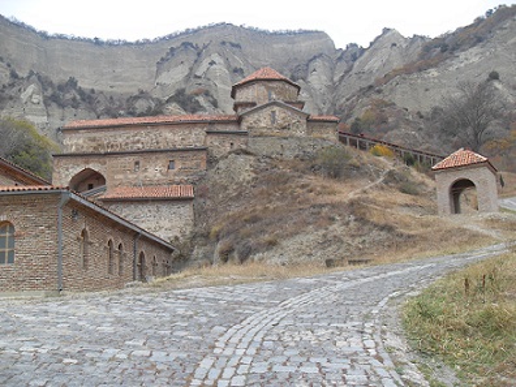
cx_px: 258
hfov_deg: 54.0
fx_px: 507
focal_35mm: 34
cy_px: 194
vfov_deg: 41.8
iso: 80
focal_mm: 6.3
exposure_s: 1/180
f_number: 2.8
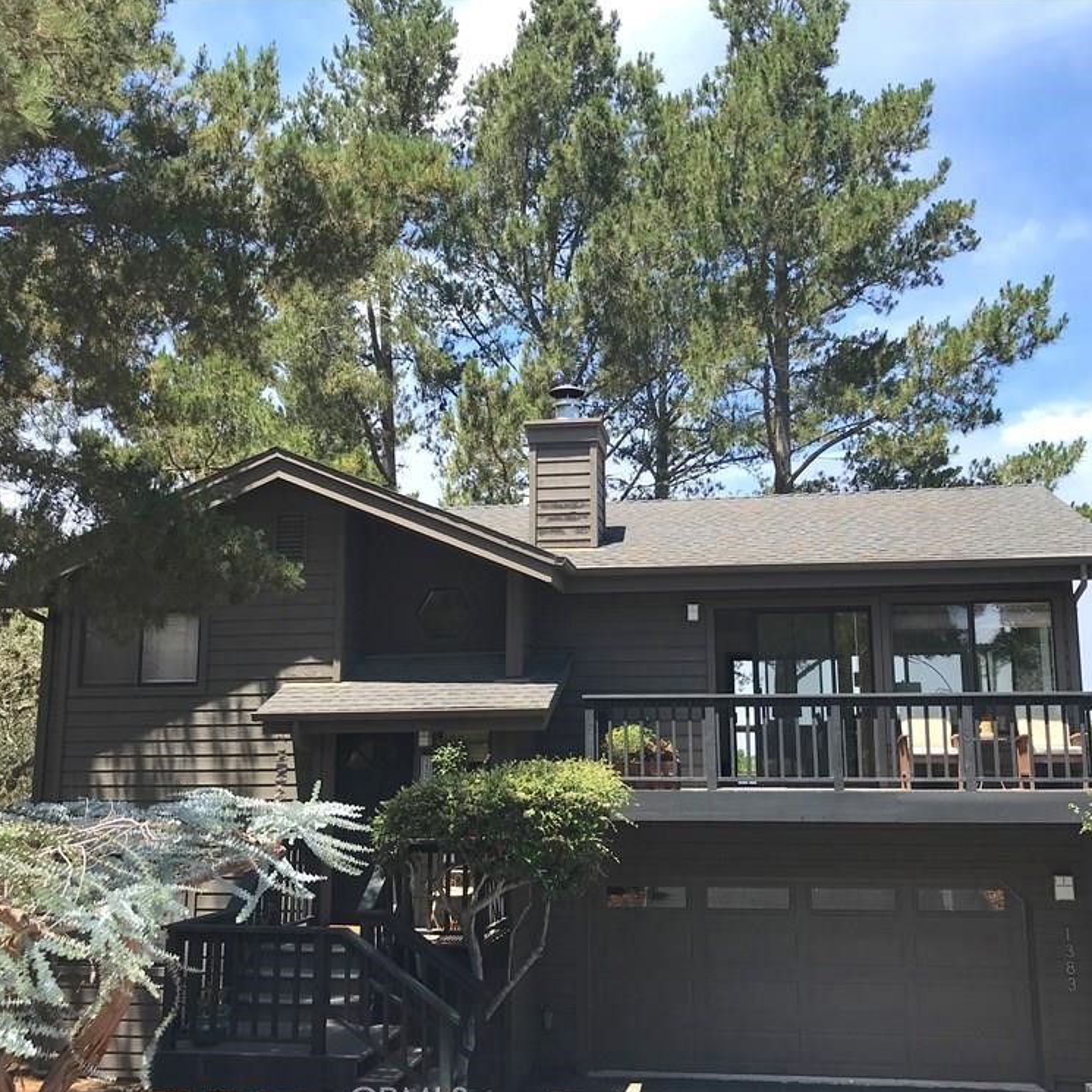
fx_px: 1213
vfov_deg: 48.4
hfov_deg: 48.4
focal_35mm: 34
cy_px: 558
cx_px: 600
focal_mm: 3.99
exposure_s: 1/1030
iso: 20
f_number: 1.8
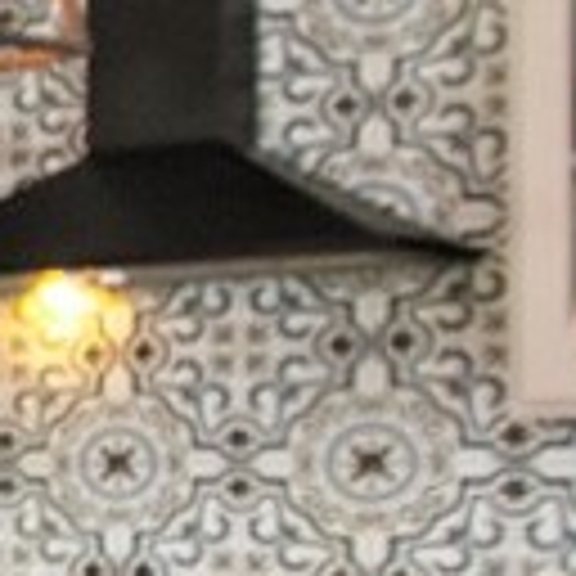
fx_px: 1920
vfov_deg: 16.9
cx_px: -945
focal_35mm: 102
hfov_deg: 12.2
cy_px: 457
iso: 320
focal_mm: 10
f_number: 5.6
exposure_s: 1/100
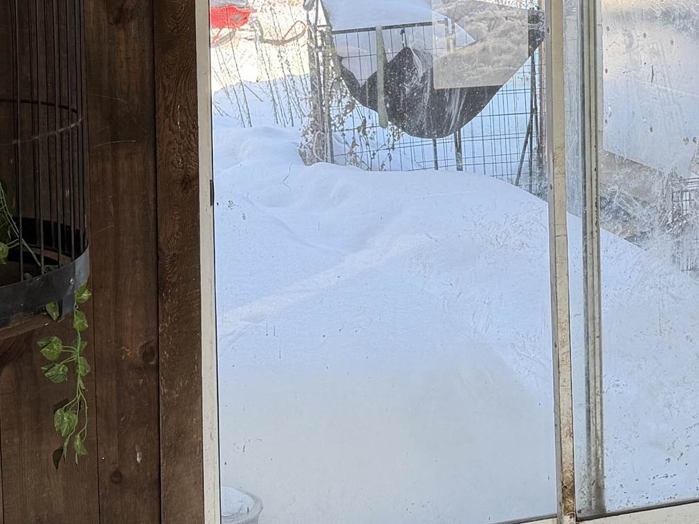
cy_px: -24
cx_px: 444
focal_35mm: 73
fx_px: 1474
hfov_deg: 26.6
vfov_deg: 19.5
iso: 80
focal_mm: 6.76
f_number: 1.78
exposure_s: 1/335
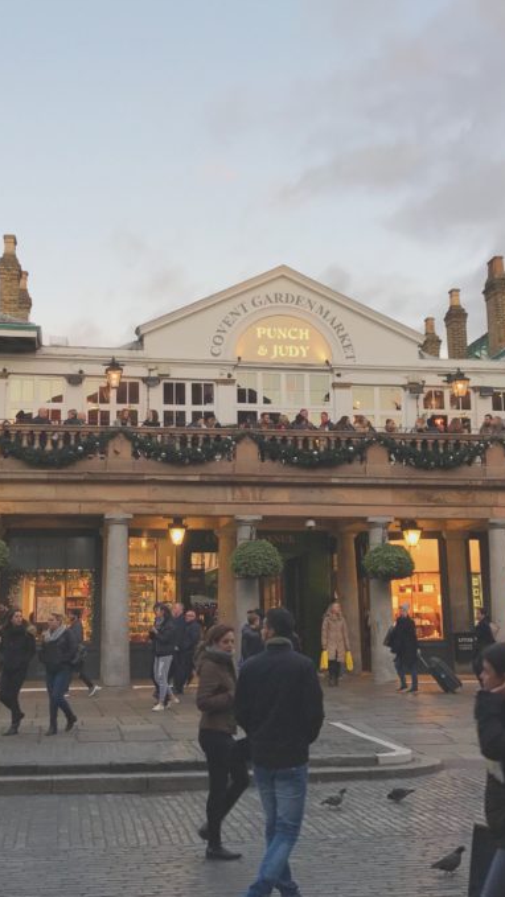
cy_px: 398
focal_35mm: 46
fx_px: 1095
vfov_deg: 44.5
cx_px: 247
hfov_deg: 26.0
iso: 25
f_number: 1.8
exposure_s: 1/100
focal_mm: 3.99
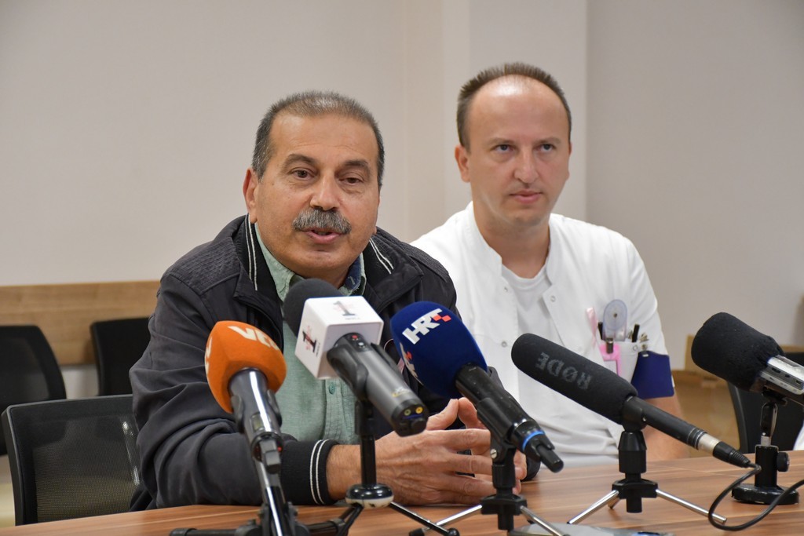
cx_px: 402
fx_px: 2077
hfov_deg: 21.9
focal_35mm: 93
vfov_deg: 14.7
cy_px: 268
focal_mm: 62
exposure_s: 1/160
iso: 3200
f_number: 5
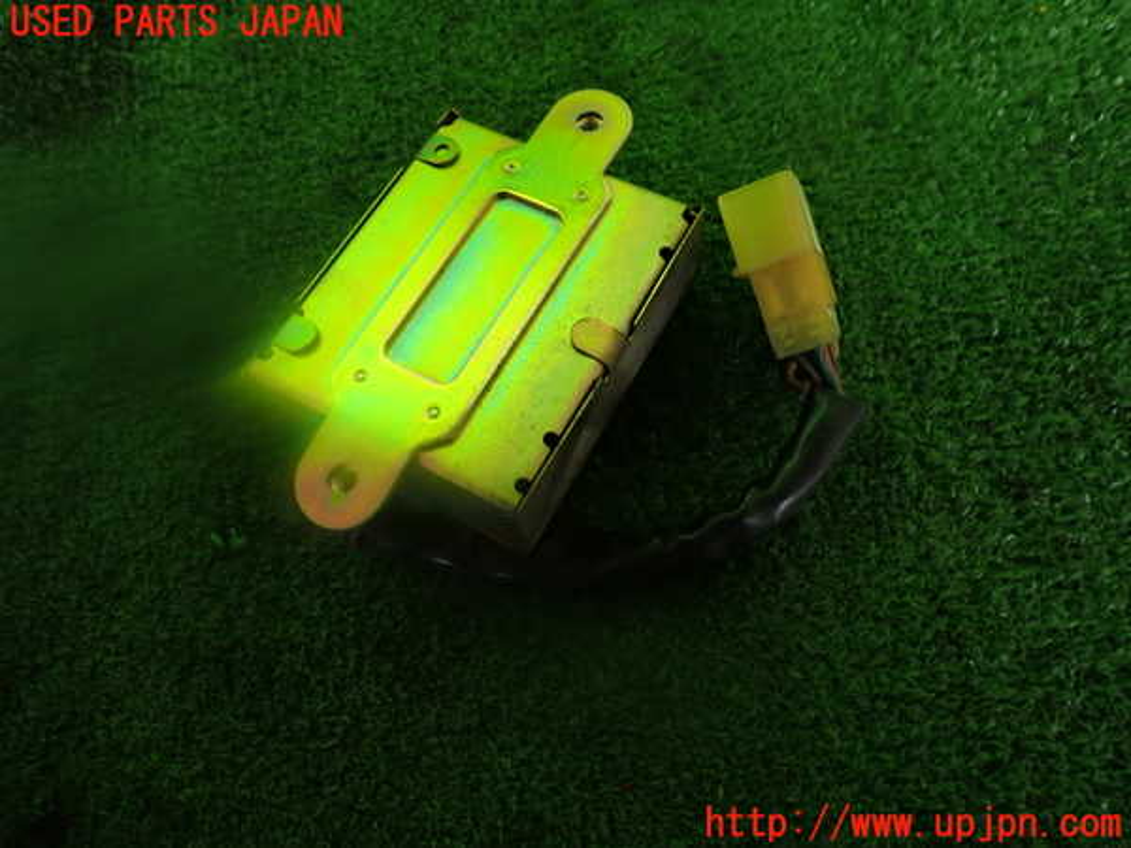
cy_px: 424
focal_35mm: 25
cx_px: 566
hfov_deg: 69.4
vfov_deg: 54.9
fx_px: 817
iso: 100
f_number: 2
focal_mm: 4.5
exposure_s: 1/80
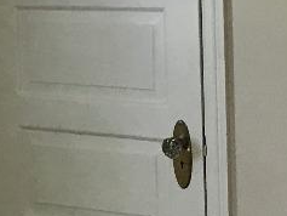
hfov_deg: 11.3
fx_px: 1410
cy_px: 80
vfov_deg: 8.7
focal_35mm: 170
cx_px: -103
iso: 40
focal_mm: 3.99
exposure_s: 1/30
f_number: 1.8
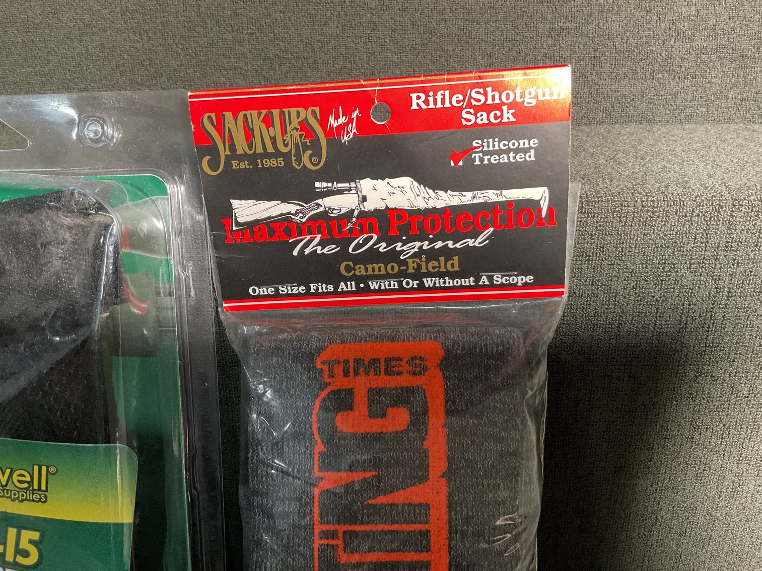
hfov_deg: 61.7
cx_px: 381
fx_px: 638
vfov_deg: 48.2
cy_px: 286
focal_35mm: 29
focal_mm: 3
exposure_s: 1/60
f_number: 1.8
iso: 125
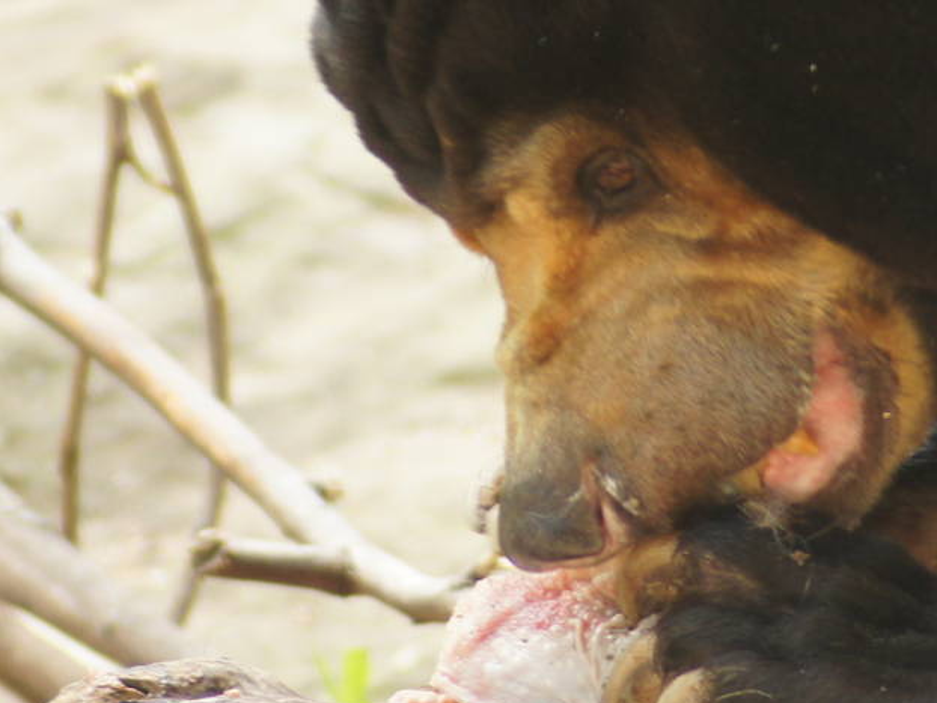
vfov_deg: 1.3
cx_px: 697
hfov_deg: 1.8
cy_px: 236
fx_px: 30112
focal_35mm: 1112
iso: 400
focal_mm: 300
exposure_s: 1/125
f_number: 5.6
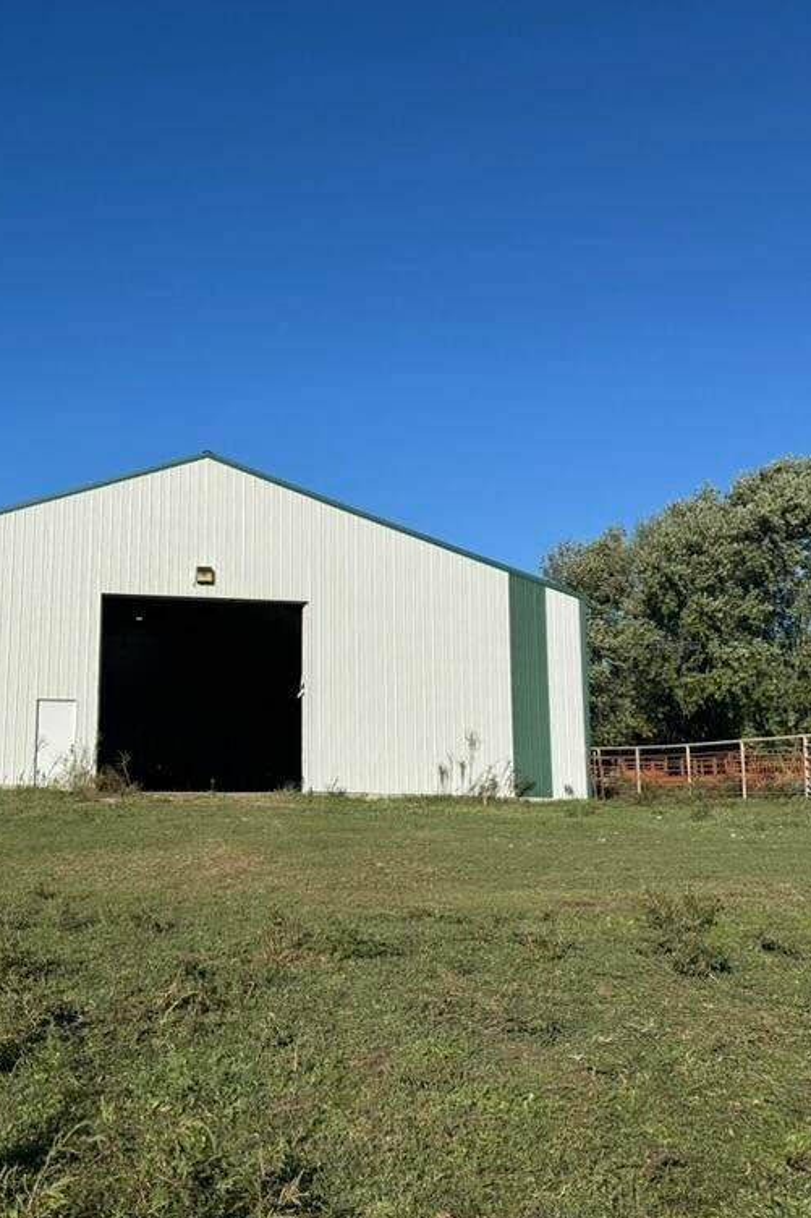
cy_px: 607
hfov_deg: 37.3
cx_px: 146
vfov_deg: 55.8
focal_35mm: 34
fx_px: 1149
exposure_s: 1/7092
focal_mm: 6.76
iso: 80
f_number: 1.78
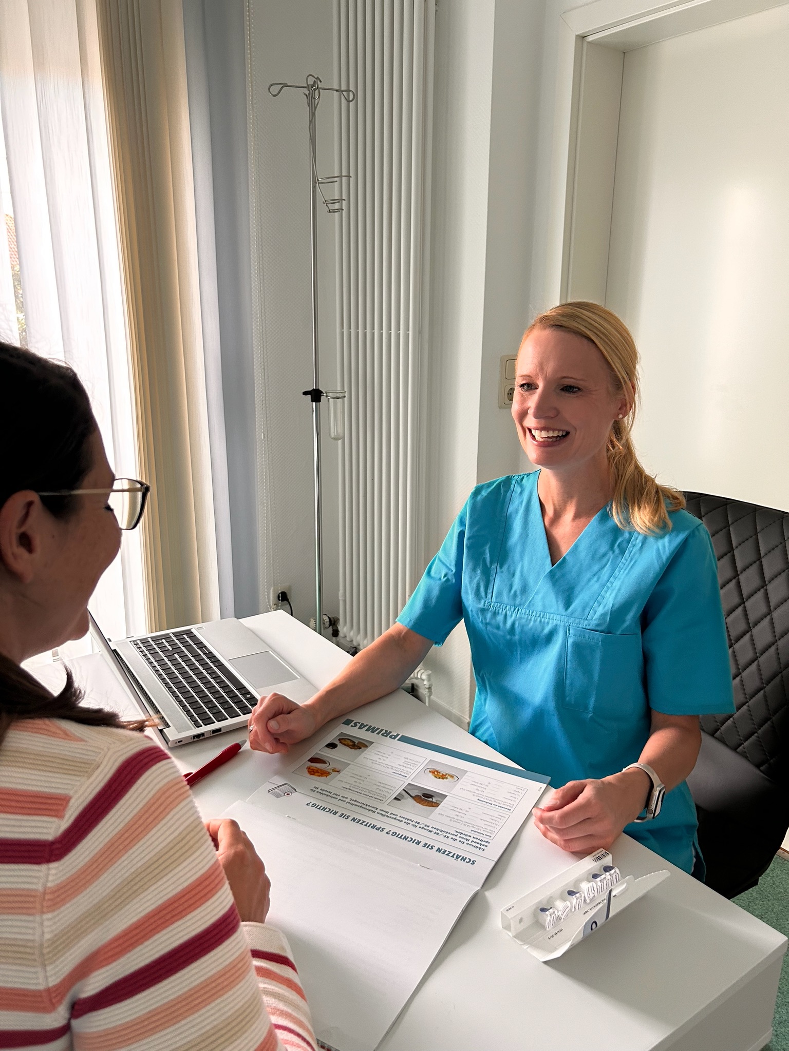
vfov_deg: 67.3
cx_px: 394
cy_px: 526
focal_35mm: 26
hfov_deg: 53.1
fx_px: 790
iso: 125
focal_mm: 5.7
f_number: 1.5
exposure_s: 1/73
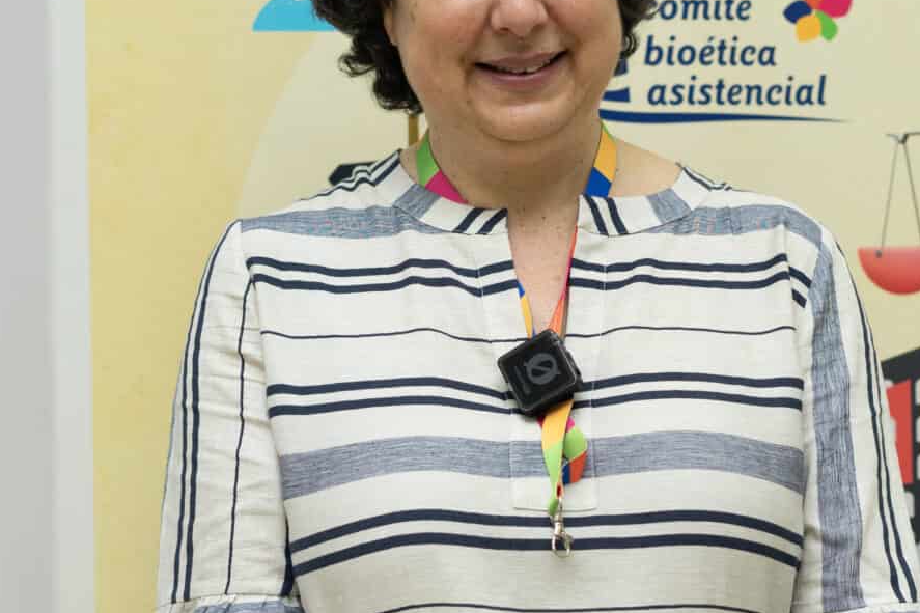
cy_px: 211
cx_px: 658
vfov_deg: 10.8
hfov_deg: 16.1
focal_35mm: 127
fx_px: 3245
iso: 400
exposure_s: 1/160
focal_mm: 55
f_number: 2.8
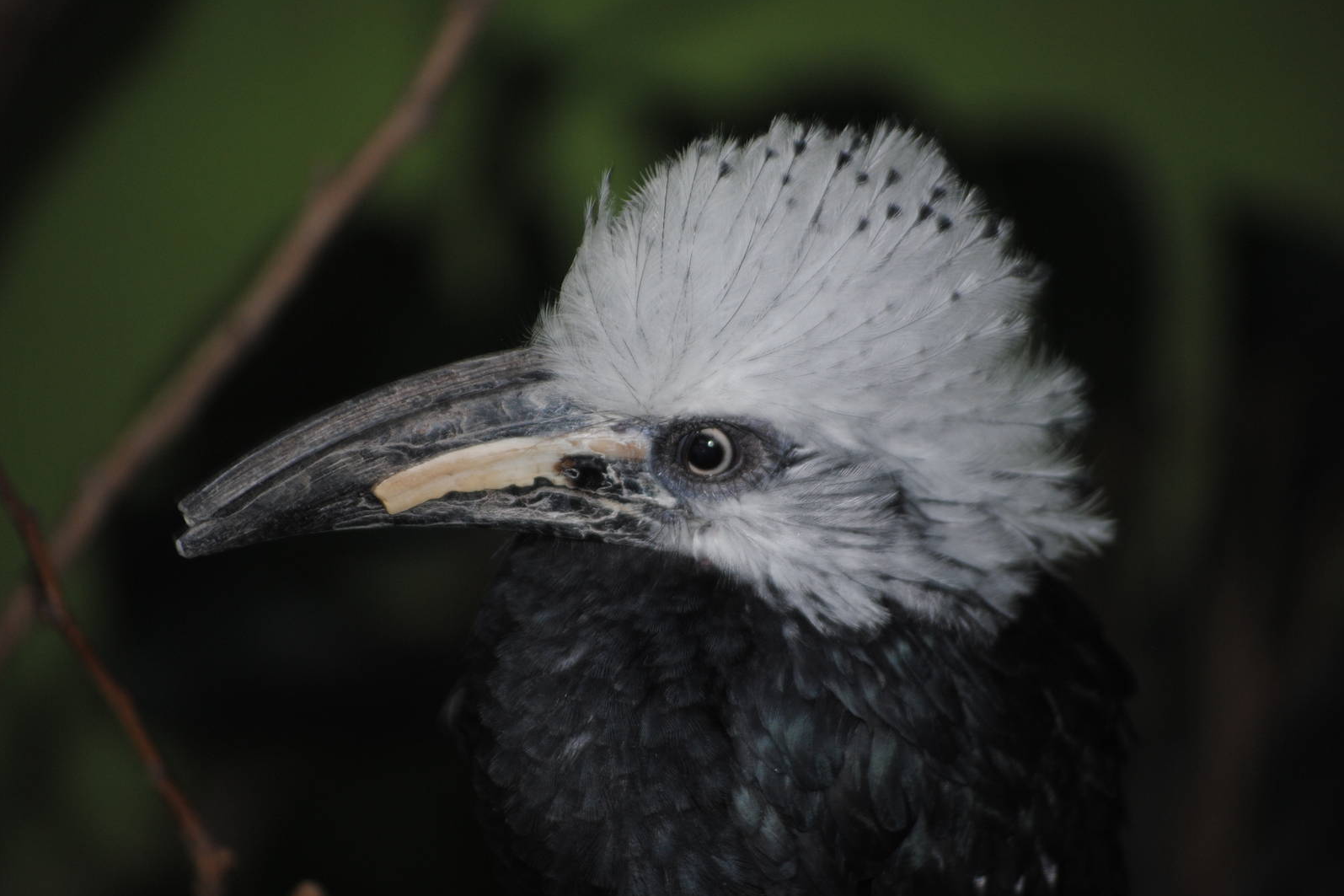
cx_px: 672
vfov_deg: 6.1
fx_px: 8436
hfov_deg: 9.1
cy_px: 449
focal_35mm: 226
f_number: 5
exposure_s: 1/60
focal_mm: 150
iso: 200
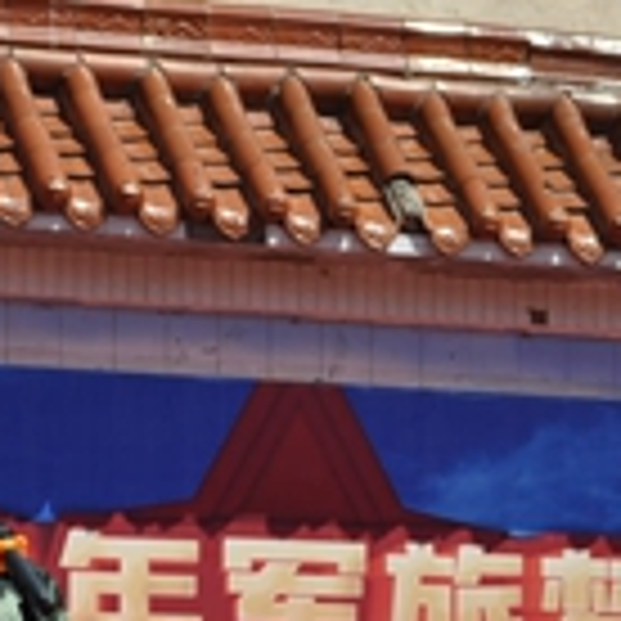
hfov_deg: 7.4
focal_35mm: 234
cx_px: 801
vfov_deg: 7.4
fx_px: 4749
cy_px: 794
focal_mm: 46
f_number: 10
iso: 200
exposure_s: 1/400
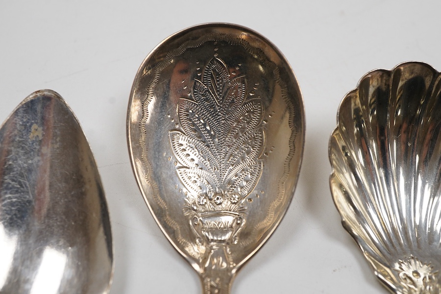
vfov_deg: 29.9
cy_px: 147
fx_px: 551
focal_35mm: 45
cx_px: 220
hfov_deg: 43.6
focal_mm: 30
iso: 1250
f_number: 8
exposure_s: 1/125
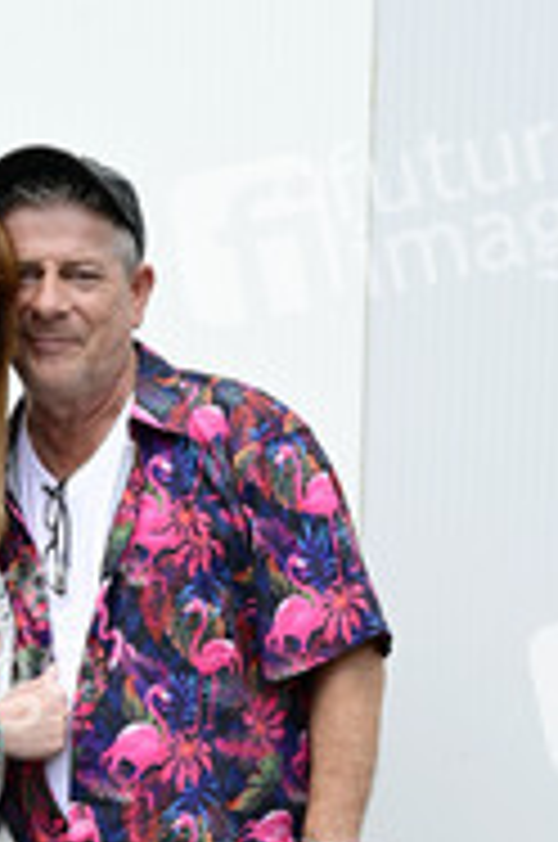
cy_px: 896
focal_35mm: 77
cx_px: -9
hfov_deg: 17.2
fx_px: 1797
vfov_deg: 24.8
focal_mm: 36
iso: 125
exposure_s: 1/200
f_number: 6.3
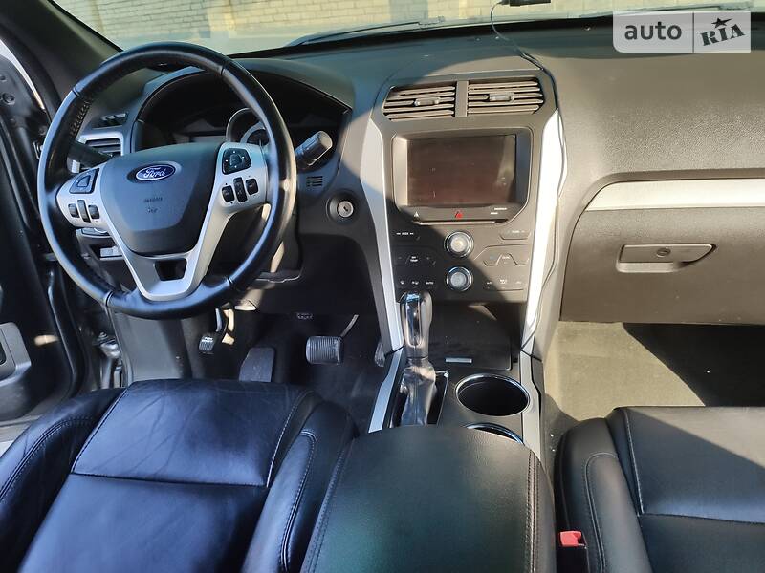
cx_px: 382
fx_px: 575
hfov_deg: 67.3
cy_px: 286
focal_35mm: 26
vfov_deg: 53.1
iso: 112
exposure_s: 1/631
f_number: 1.8
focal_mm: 4.8
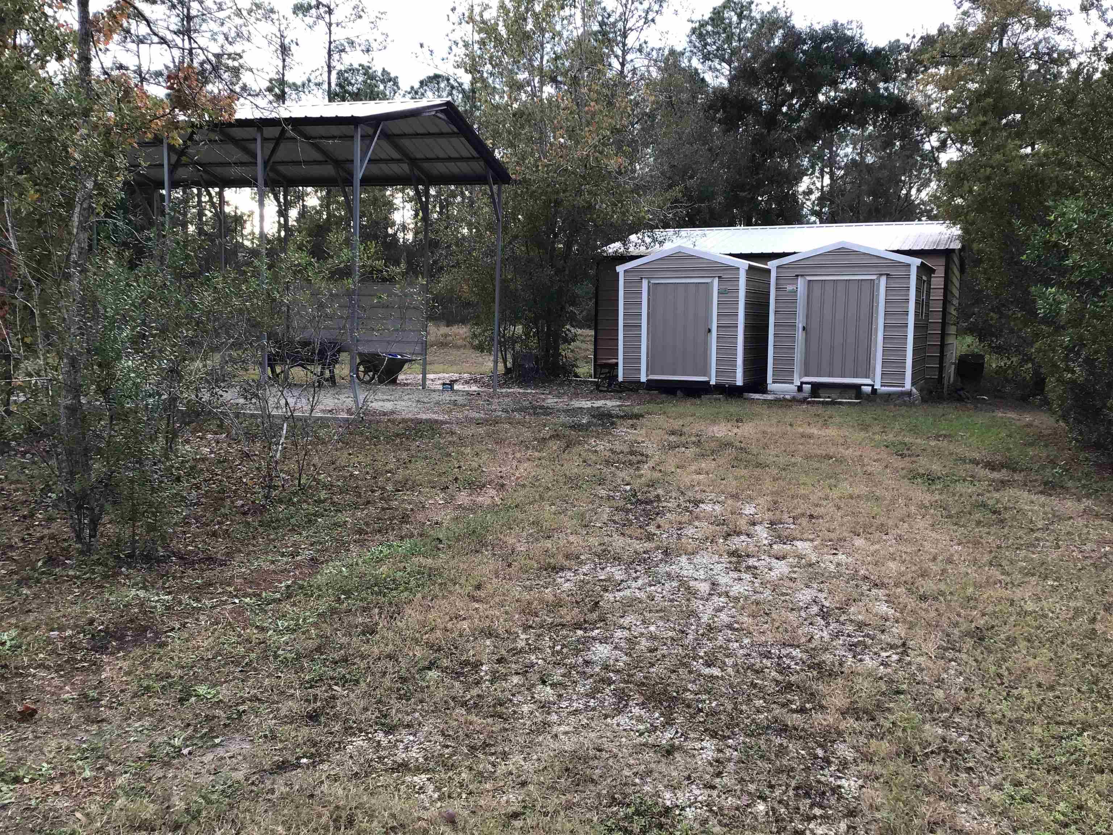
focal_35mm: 31
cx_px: 556
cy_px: 418
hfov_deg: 58.4
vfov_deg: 45.4
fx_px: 997
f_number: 2.4
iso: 40
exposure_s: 1/120
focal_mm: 3.3
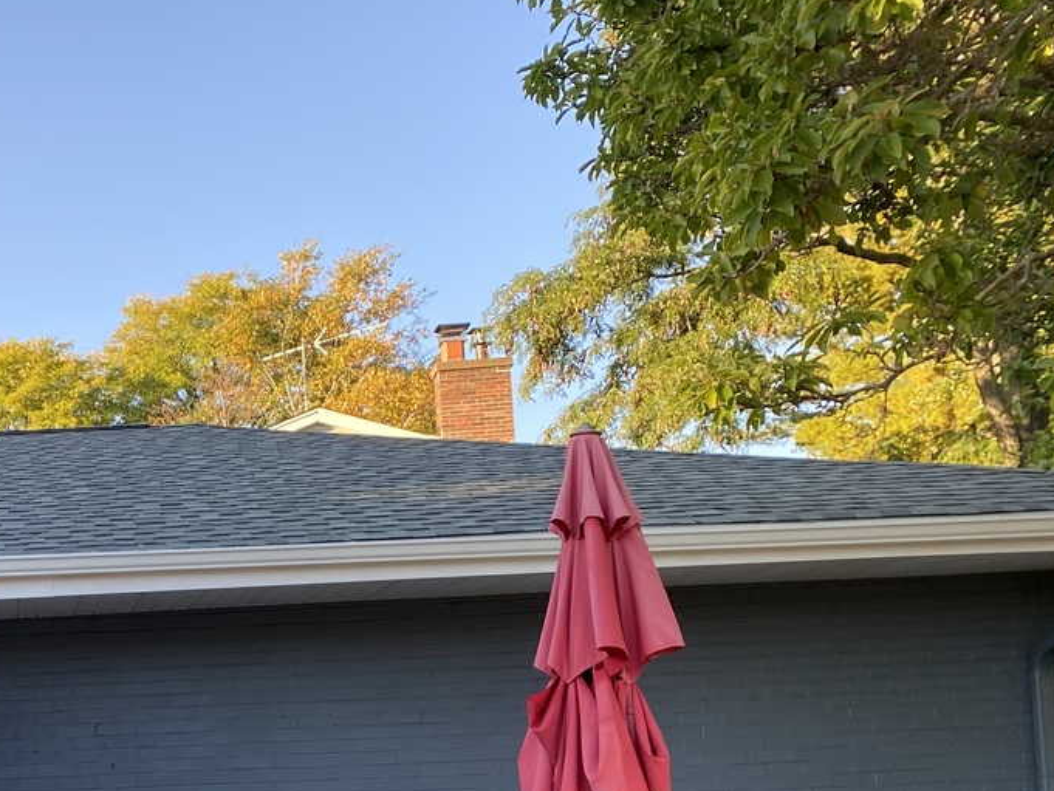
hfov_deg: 32.2
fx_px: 1675
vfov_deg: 25.8
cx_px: 5
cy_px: 707
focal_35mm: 55
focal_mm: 4.25
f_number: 1.8
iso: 32
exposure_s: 1/215
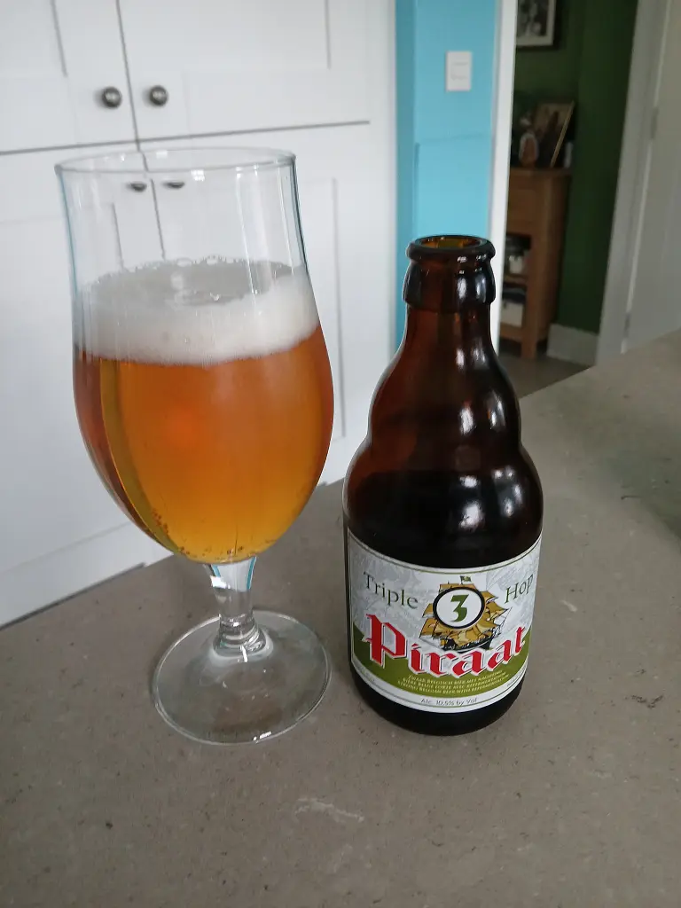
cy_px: 454
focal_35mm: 26
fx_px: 682
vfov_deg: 67.3
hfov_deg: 53.1
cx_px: 340
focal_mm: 3.98
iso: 200
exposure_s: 1/50
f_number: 1.8
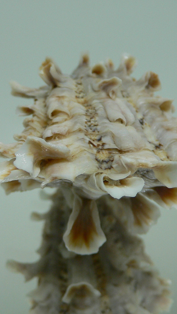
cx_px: 89
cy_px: 157
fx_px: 425
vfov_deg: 40.6
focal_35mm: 51
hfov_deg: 23.5
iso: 100
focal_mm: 4.6
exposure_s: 1/60
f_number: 2.8
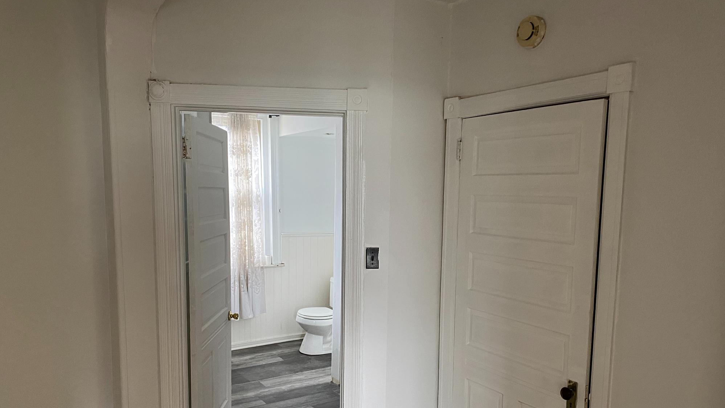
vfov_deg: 40.0
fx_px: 557
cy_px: 246
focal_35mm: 29
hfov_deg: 66.1
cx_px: 366
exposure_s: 1/60
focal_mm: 4.25
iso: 200
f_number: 1.8
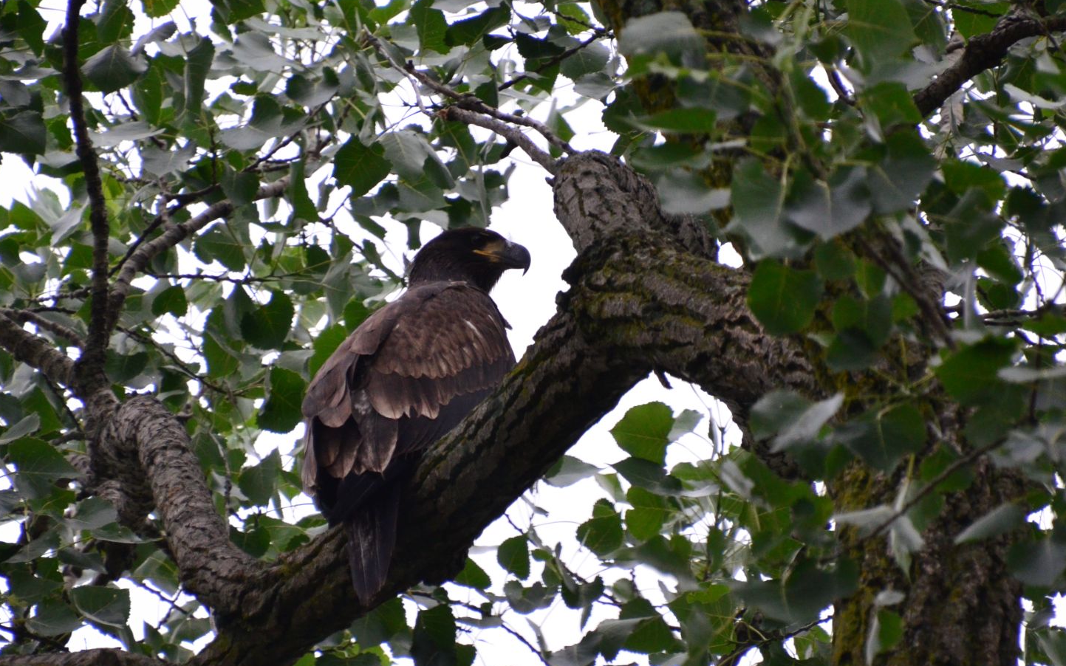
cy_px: 315
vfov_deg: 1.5
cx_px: 488
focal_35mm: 866
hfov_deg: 2.4
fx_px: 25160
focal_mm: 400
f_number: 6.3
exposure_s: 1/800
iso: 1250
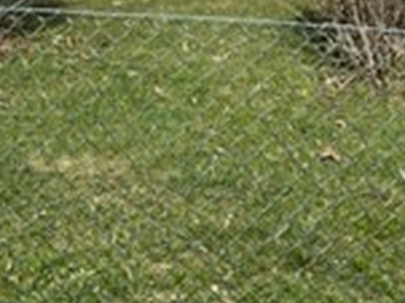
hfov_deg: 17.9
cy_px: -265
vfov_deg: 12.2
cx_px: 207
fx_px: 1286
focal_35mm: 110
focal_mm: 5.1
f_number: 1.6
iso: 50
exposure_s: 1/3413
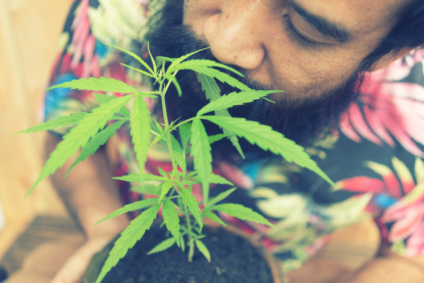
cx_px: 212
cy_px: 142
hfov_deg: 54.4
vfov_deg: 37.9
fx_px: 412
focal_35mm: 35
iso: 400
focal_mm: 35
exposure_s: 1/400
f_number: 2.8
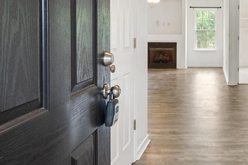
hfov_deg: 45.1
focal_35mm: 40
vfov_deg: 32.7
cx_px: 211
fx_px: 276
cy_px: 39
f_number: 11
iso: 400
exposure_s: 1/2.5
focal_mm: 17
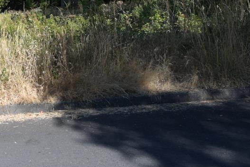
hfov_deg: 37.3
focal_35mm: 40
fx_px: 278
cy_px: 14
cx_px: -47
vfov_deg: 31.7
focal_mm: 14
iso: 200
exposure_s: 1/800
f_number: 5
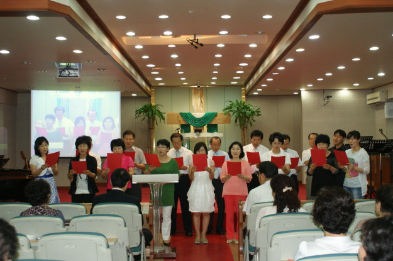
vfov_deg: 31.1
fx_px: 469
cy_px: 131
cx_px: 197
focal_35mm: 43
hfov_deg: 45.5
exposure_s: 1/60
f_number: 5
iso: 400
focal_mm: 28
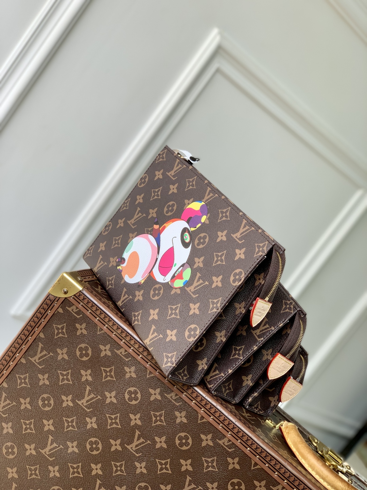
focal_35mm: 52
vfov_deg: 36.8
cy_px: 245
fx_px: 735
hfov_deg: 28.0
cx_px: 184
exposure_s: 1/177
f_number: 2.4
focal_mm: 6
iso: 16
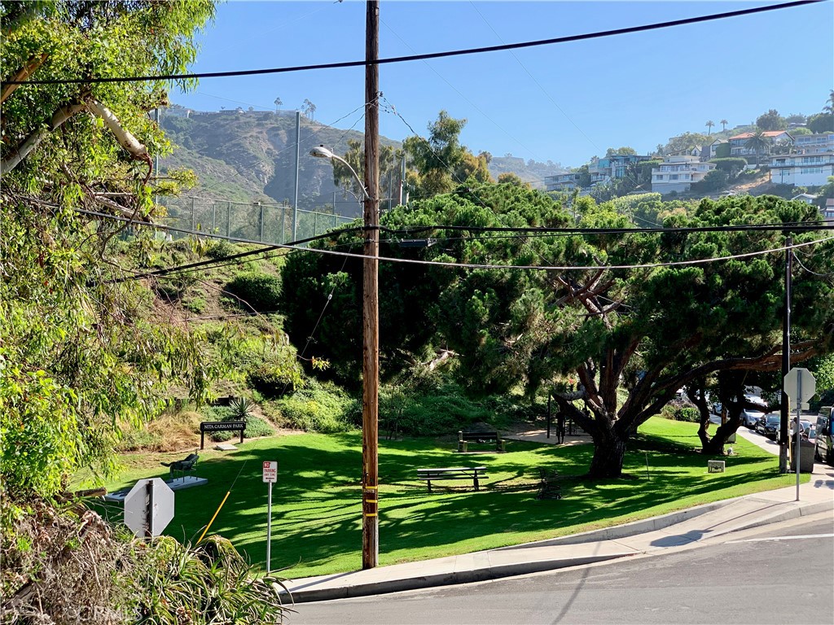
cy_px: 312
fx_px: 1253
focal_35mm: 52
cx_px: 417
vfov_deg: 28.0
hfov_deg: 36.8
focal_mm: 6
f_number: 2.4
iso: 16
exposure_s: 1/551
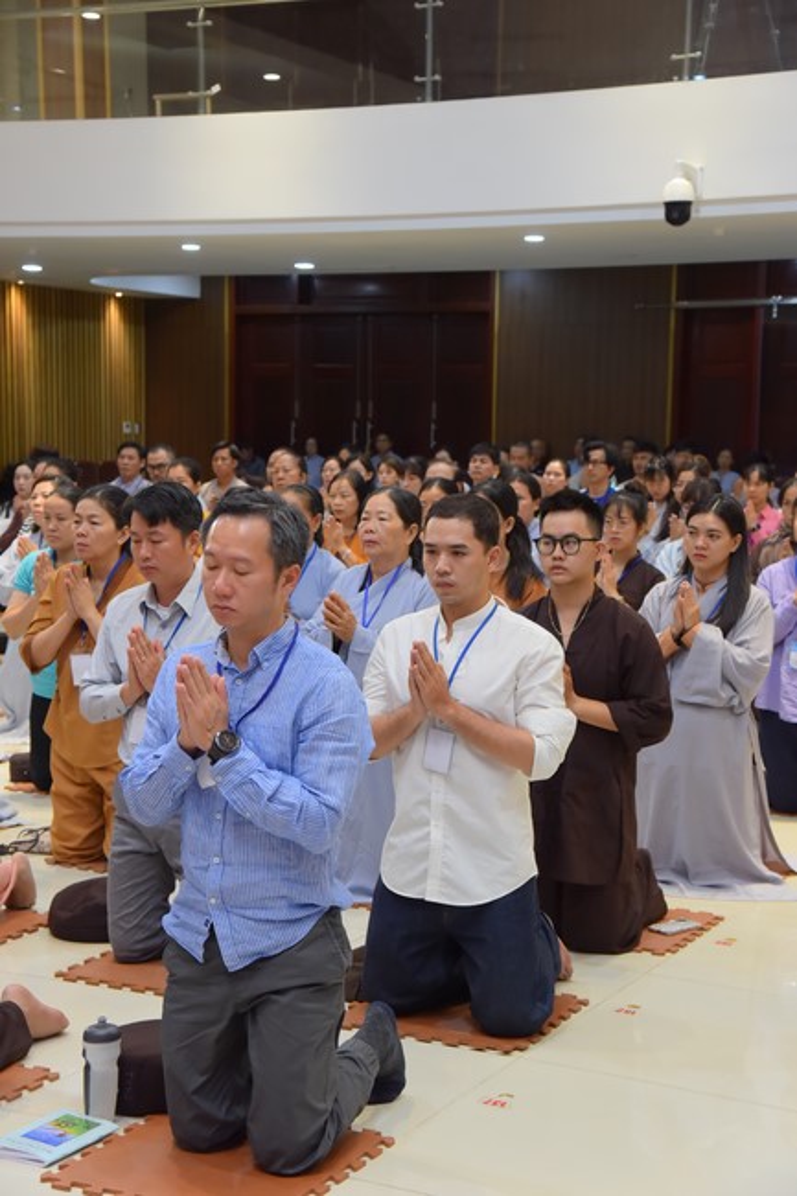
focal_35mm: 62
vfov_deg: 32.4
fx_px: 2060
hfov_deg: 21.9
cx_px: 398
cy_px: 598
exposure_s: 1/100
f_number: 6.3
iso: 1600
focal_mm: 62
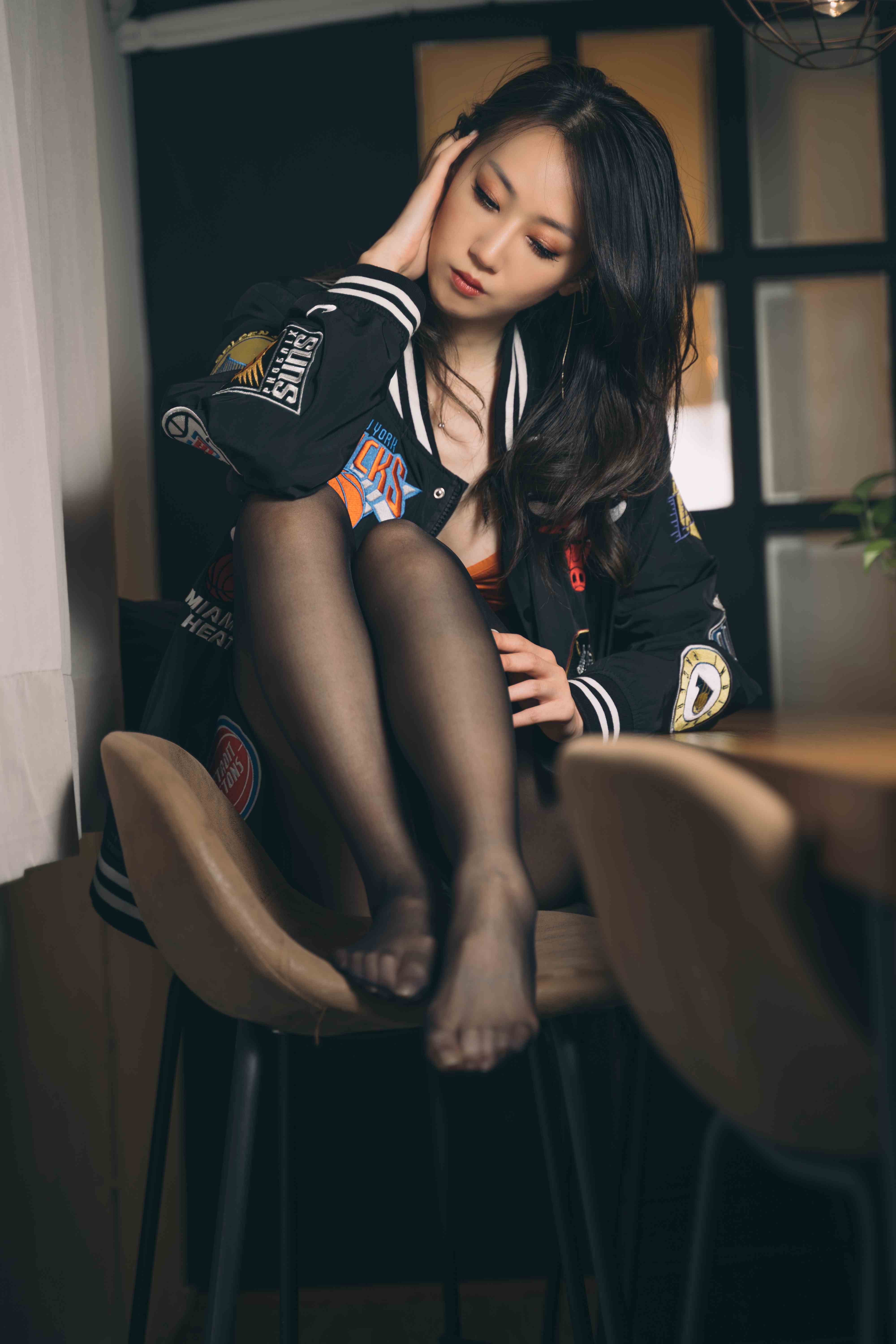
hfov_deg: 18.2
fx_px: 2800
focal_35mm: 75
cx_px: 448
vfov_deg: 27.0
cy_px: 672
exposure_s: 1/100
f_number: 2.8
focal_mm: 75
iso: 80
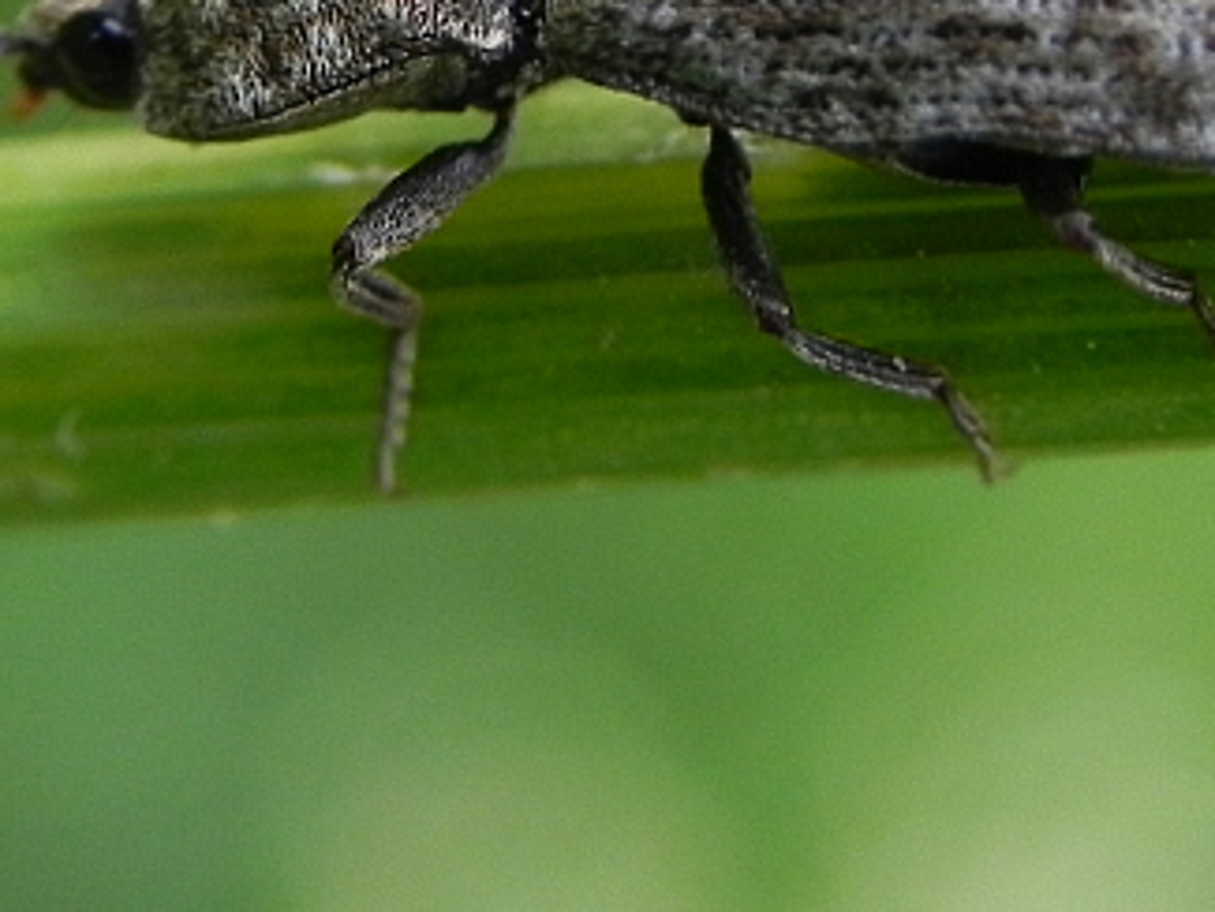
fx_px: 10499
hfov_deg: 6.6
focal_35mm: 299
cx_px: 310
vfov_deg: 5.0
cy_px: 206
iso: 160
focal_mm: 16.9
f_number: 4
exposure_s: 1/154
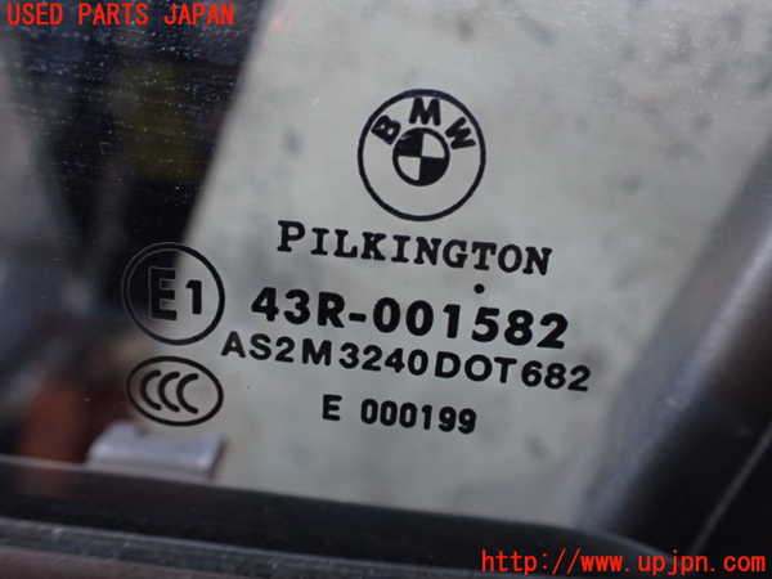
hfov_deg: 60.0
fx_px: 669
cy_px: 290
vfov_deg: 46.8
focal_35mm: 30
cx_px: 386
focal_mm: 5.4
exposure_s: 1/125
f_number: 2.3
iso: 400
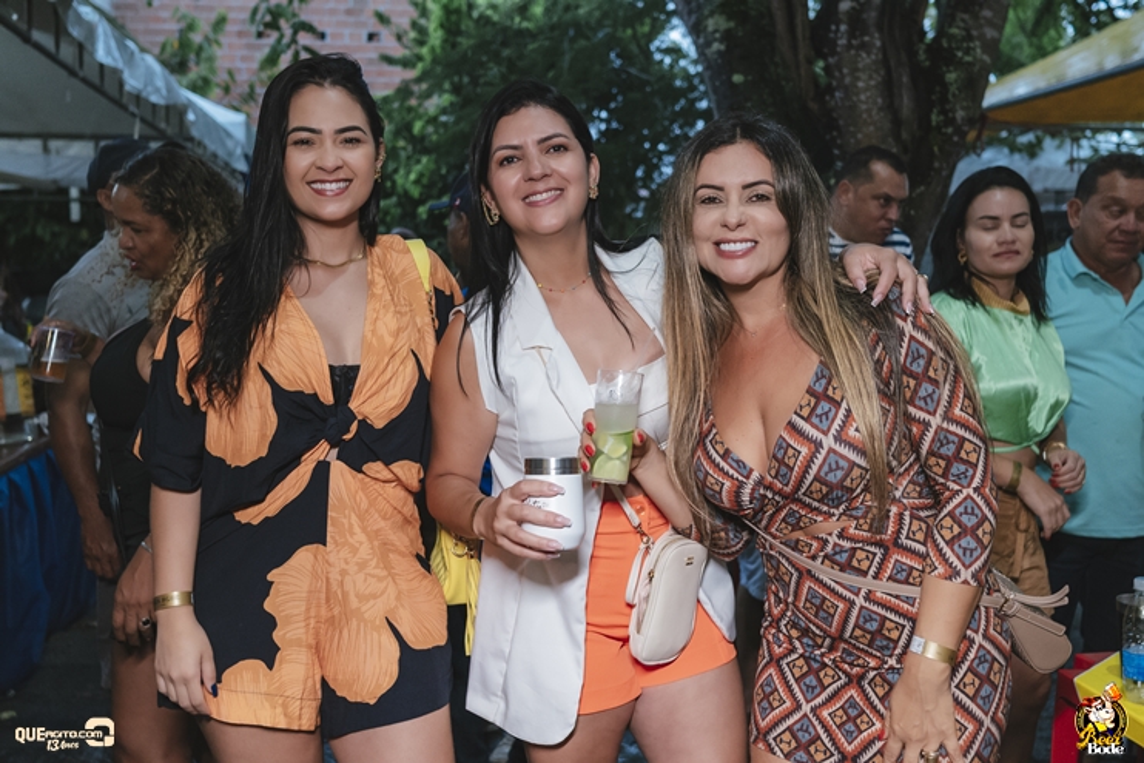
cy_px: 382
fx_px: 1144
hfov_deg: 53.1
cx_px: 572
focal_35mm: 36
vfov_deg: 36.9
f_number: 2.5
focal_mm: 24
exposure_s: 1/200
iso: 2500
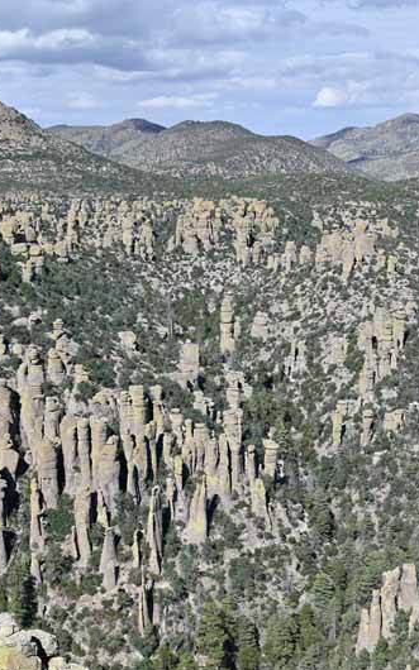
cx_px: 285
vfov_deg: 34.0
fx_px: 1097
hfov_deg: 21.5
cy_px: 336
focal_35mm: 60
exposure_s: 1/2000
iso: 100
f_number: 4.5
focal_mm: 39
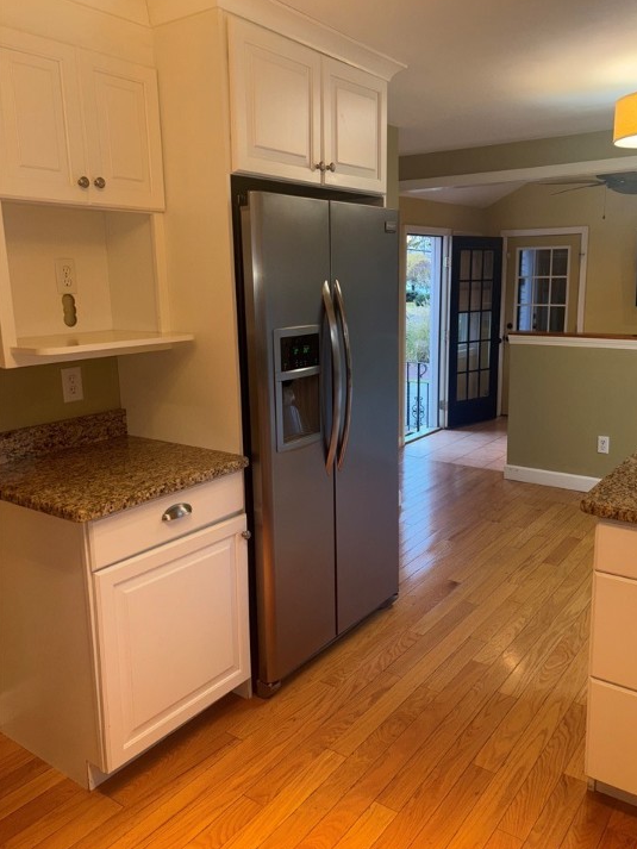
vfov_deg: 63.4
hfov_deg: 49.7
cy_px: 406
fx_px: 687
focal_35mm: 28
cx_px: 339
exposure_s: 1/20
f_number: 1.6
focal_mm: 5.96
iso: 50
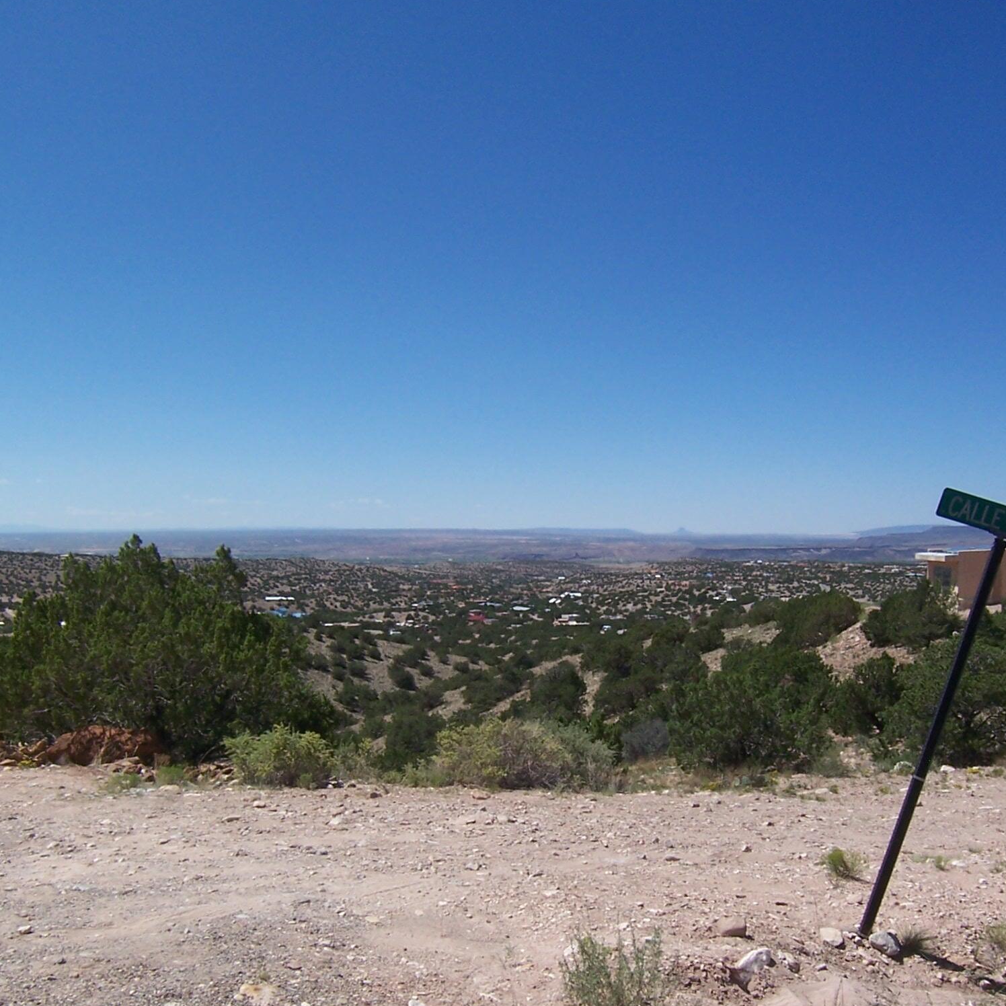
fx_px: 1151
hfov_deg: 47.2
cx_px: 533
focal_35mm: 35
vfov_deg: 46.8
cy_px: 630
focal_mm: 3.8
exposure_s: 1/500
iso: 64
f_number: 5.6
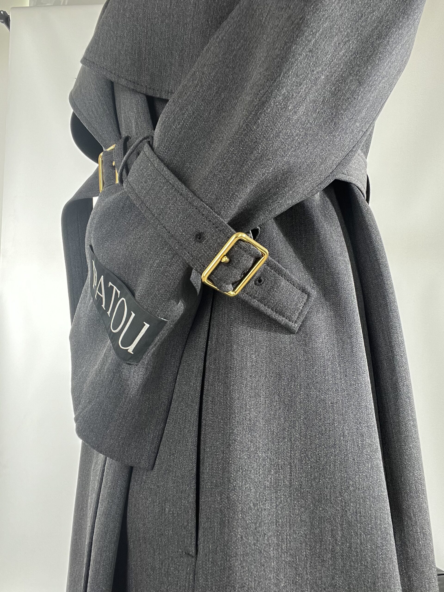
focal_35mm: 30
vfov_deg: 60.0
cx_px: 222
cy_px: 296
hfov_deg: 46.8
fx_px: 513
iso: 100
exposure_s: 1/50
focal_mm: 2.71
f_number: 2.2
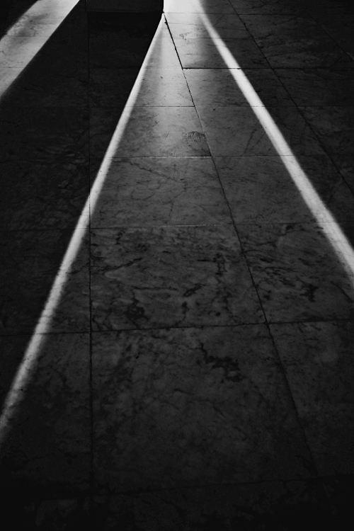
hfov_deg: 33.4
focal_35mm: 40
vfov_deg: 48.5
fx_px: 590
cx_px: 177
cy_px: 266
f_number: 8
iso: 200
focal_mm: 40
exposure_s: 1/200
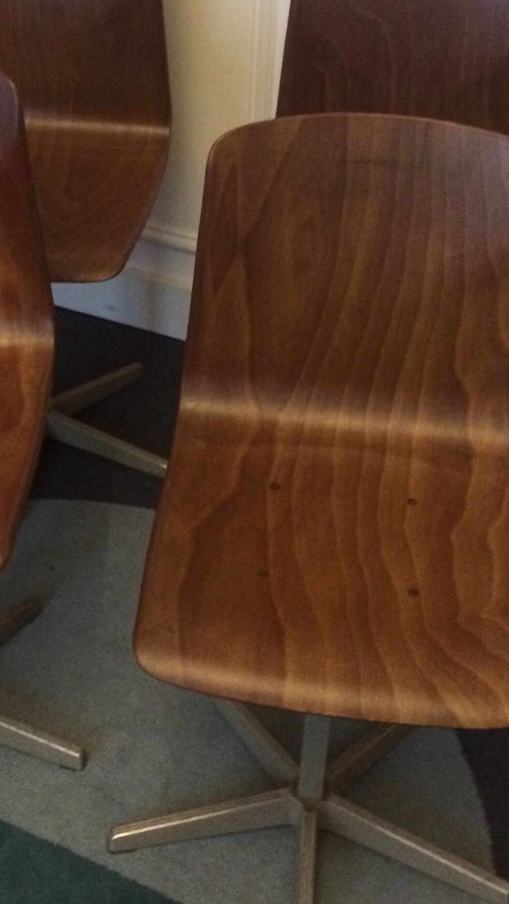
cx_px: 101
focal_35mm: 55
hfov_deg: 21.6
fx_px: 1319
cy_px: 367
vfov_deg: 37.7
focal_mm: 4.15
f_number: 2.2
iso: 400
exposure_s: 1/17
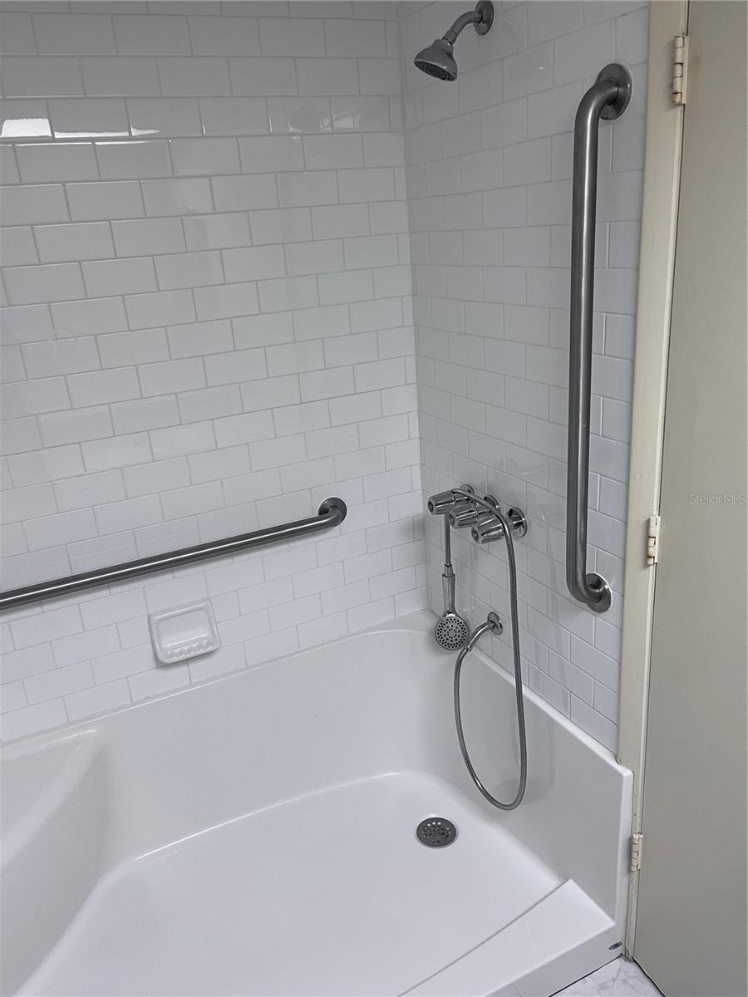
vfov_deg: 67.3
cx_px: 374
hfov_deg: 53.1
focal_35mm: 26
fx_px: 749
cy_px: 498
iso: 100
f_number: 1.6
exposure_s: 1/60
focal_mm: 5.1
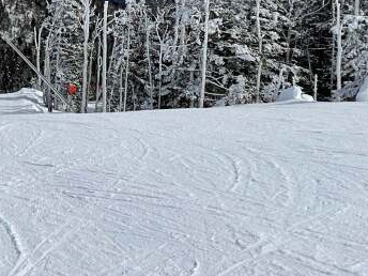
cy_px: -7
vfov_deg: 9.5
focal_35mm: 155
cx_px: -49
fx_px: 1648
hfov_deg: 12.5
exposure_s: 1/5988
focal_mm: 6
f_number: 2
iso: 25
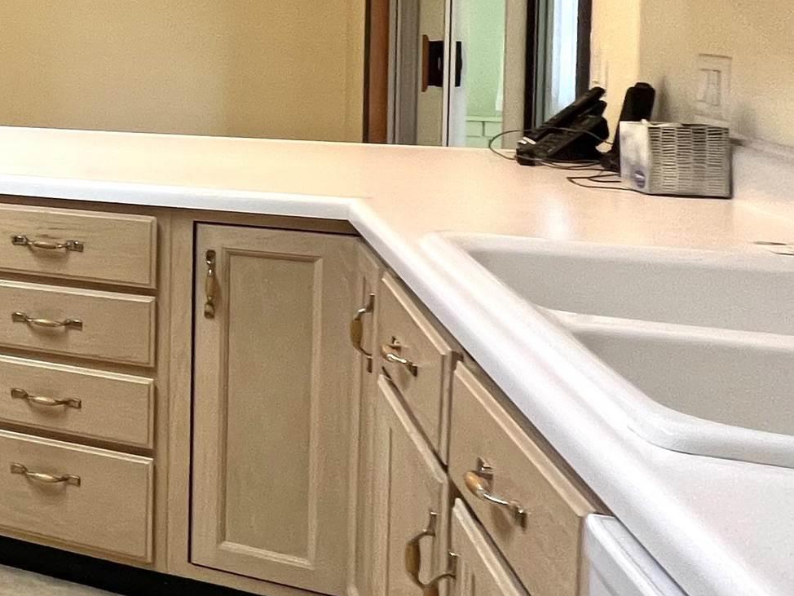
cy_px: 49
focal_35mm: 41
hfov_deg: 27.9
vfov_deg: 33.2
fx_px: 941
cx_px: -430
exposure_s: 1/120
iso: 250
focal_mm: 1.57
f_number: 1.8
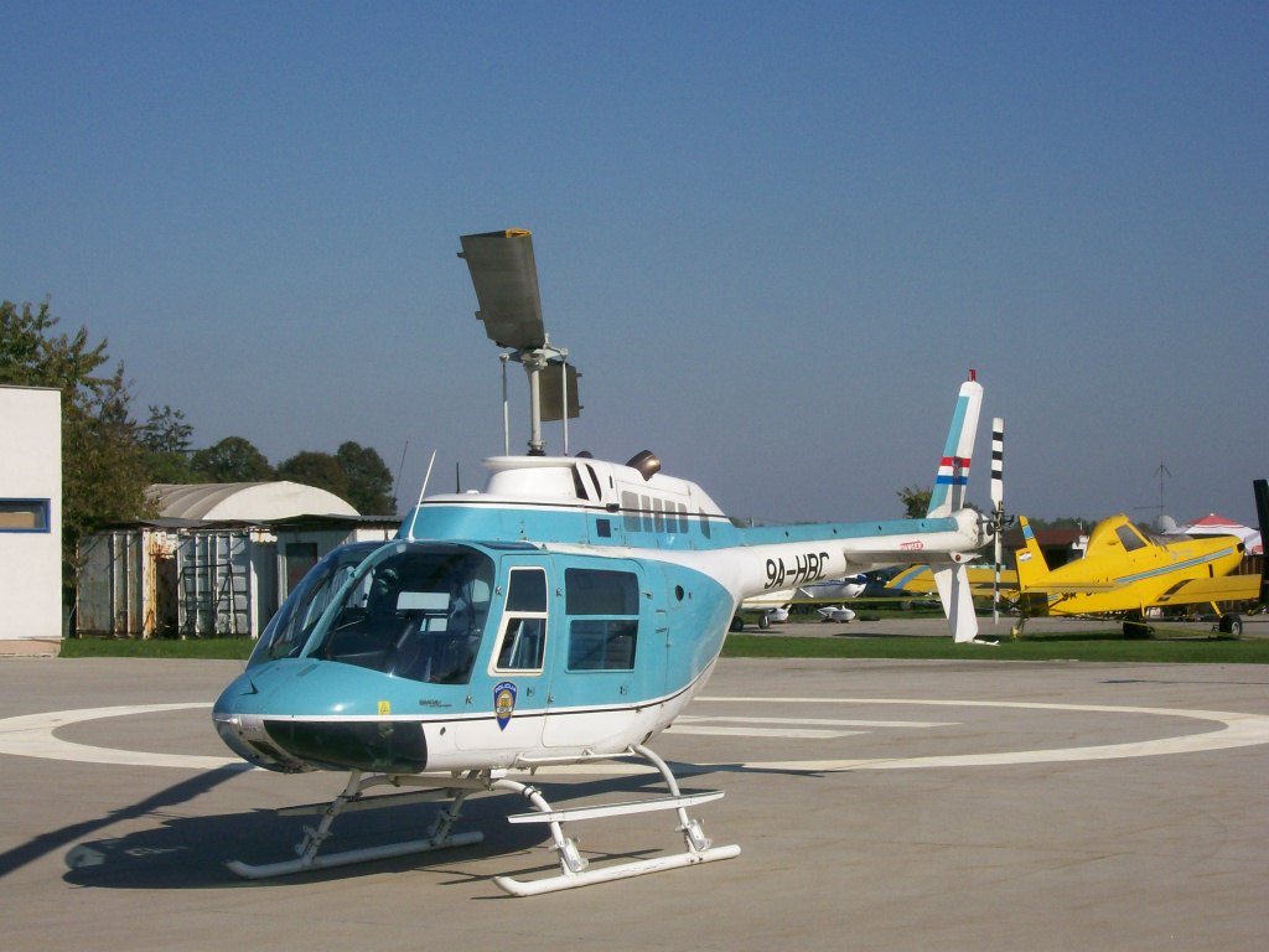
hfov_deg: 22.5
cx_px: 634
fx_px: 3189
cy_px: 476
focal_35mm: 87
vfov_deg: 17.0
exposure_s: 1/573
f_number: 7.6
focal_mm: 14.3
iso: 80
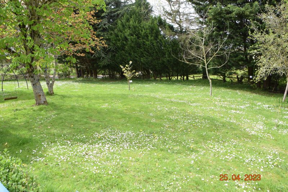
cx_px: 144
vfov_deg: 47.9
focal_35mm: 27
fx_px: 216
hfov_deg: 67.4
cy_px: 96
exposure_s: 1/250
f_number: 8
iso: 400
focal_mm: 18
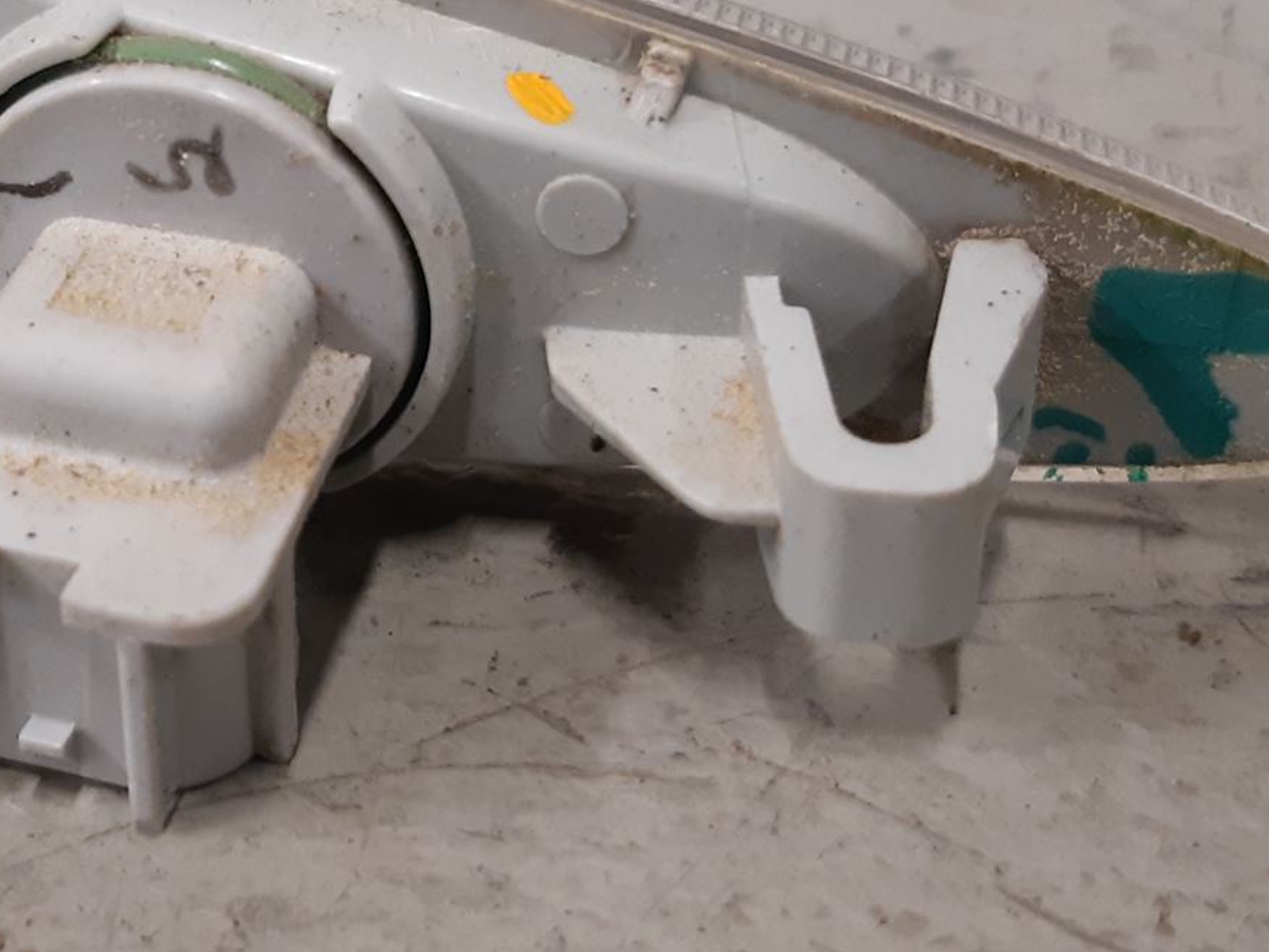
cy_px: 346
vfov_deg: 24.0
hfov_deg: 31.0
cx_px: 289
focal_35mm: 61
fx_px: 2237
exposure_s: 1/50
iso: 160
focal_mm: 3.93
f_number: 1.7
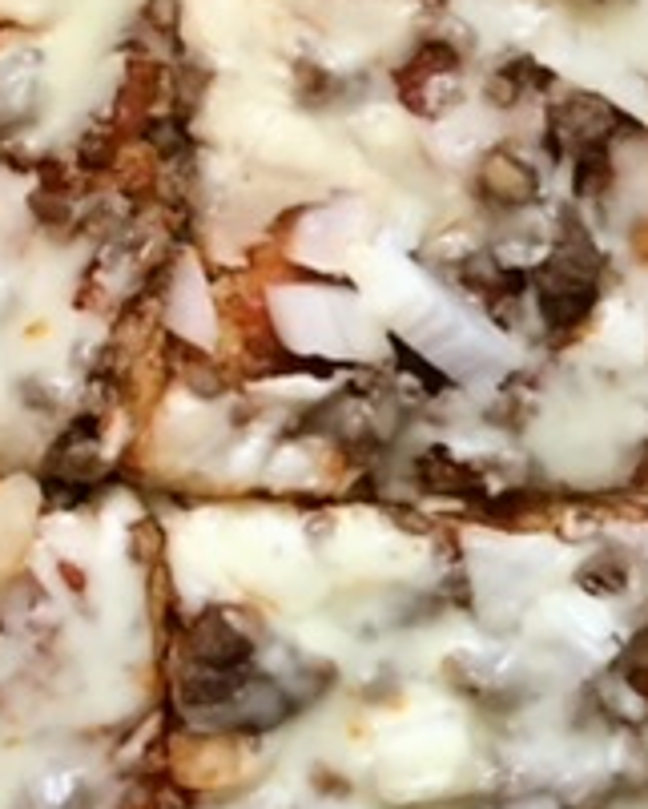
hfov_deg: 10.9
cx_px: -169
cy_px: -306
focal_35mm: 139
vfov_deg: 13.3
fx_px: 3330
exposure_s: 1/17
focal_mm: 3.99
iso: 40
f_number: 1.8
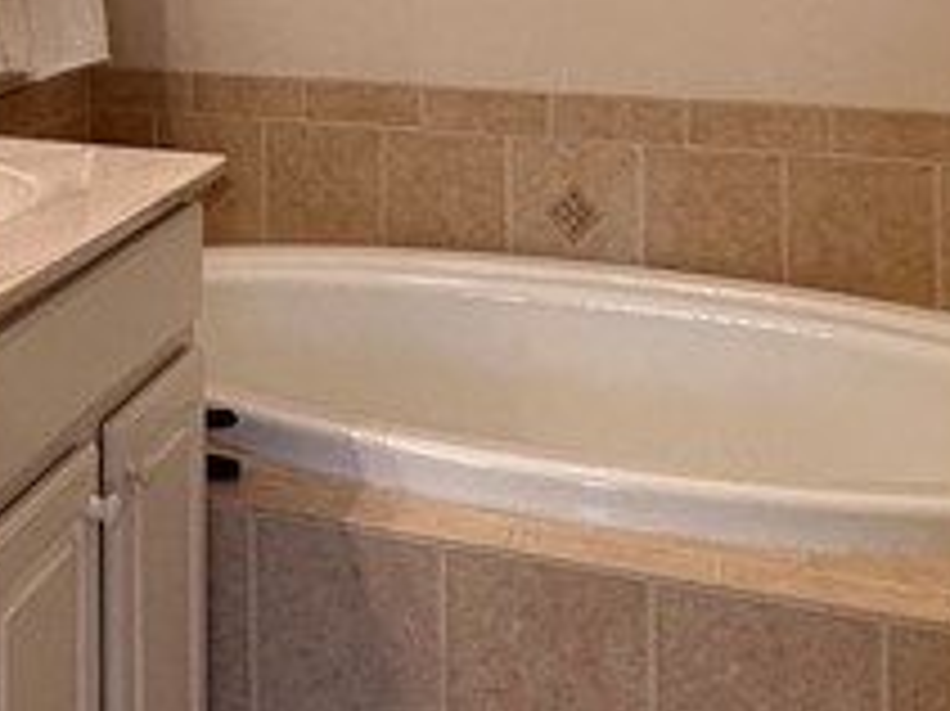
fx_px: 1865
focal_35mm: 68
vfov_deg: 20.2
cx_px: -284
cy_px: -148
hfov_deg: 24.8
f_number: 2.2
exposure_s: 1/120
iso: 160
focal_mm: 2.22
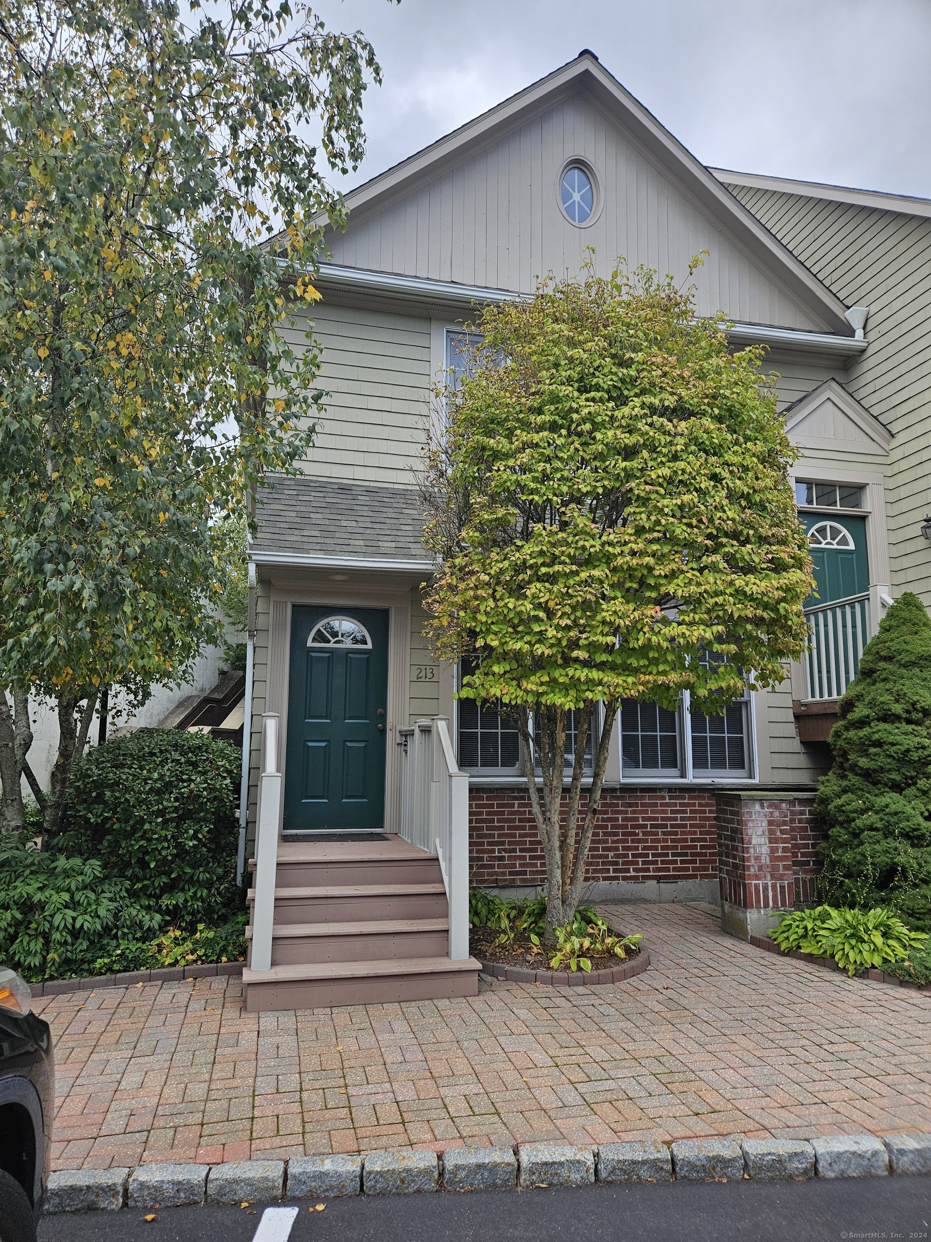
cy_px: 621
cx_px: 466
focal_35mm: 23
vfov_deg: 73.9
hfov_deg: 58.9
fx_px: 825
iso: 40
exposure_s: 1/1262
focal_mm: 5.4
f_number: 1.8
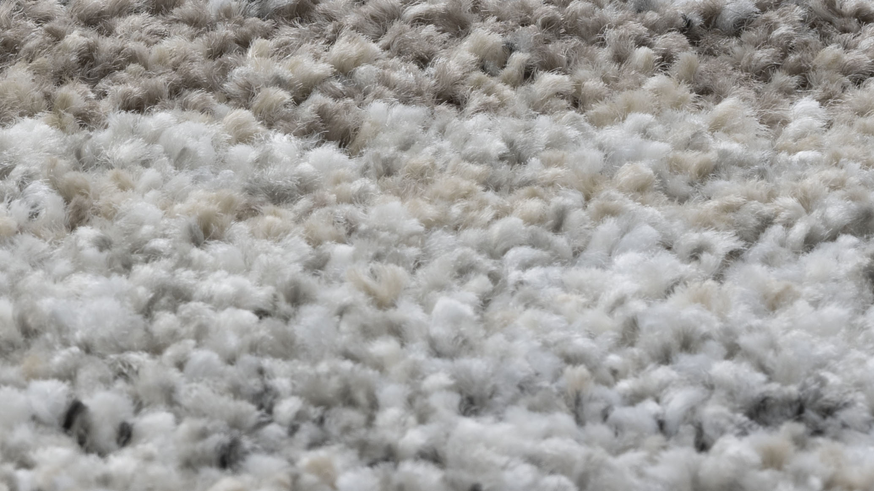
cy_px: 19
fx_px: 3337
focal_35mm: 144
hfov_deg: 13.4
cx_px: -693
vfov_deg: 8.4
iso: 64
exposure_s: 1/1.25
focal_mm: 35
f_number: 16
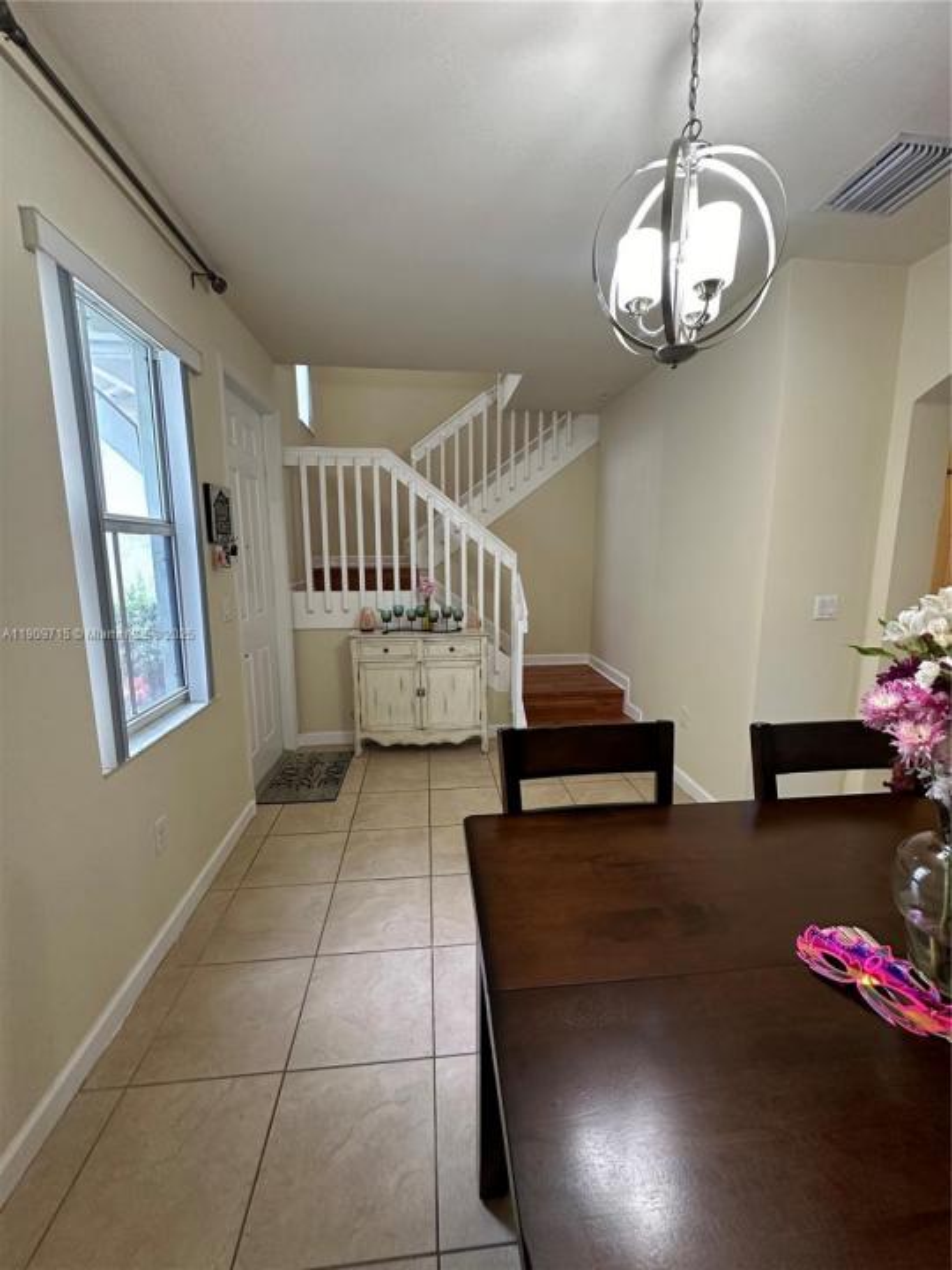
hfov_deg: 85.7
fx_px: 513
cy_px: 635
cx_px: 476
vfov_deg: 102.1
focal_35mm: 14
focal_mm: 2.22
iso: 320
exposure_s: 1/60
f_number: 2.2
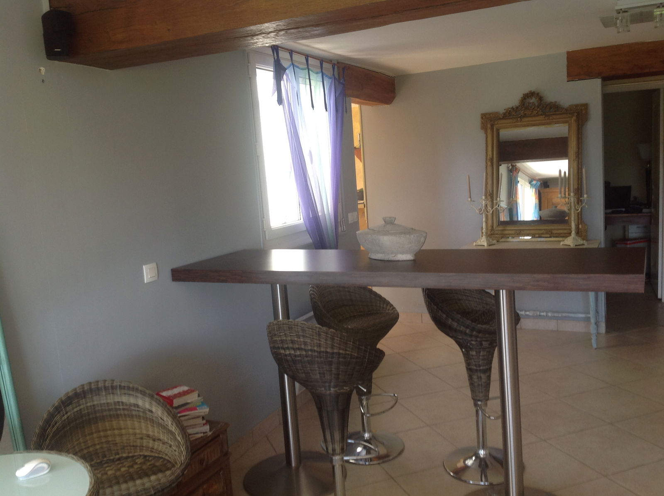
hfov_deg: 52.7
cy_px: 248
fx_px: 670
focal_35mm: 35
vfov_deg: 40.6
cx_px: 332
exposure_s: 1/30
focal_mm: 4.28
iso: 64
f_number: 2.4
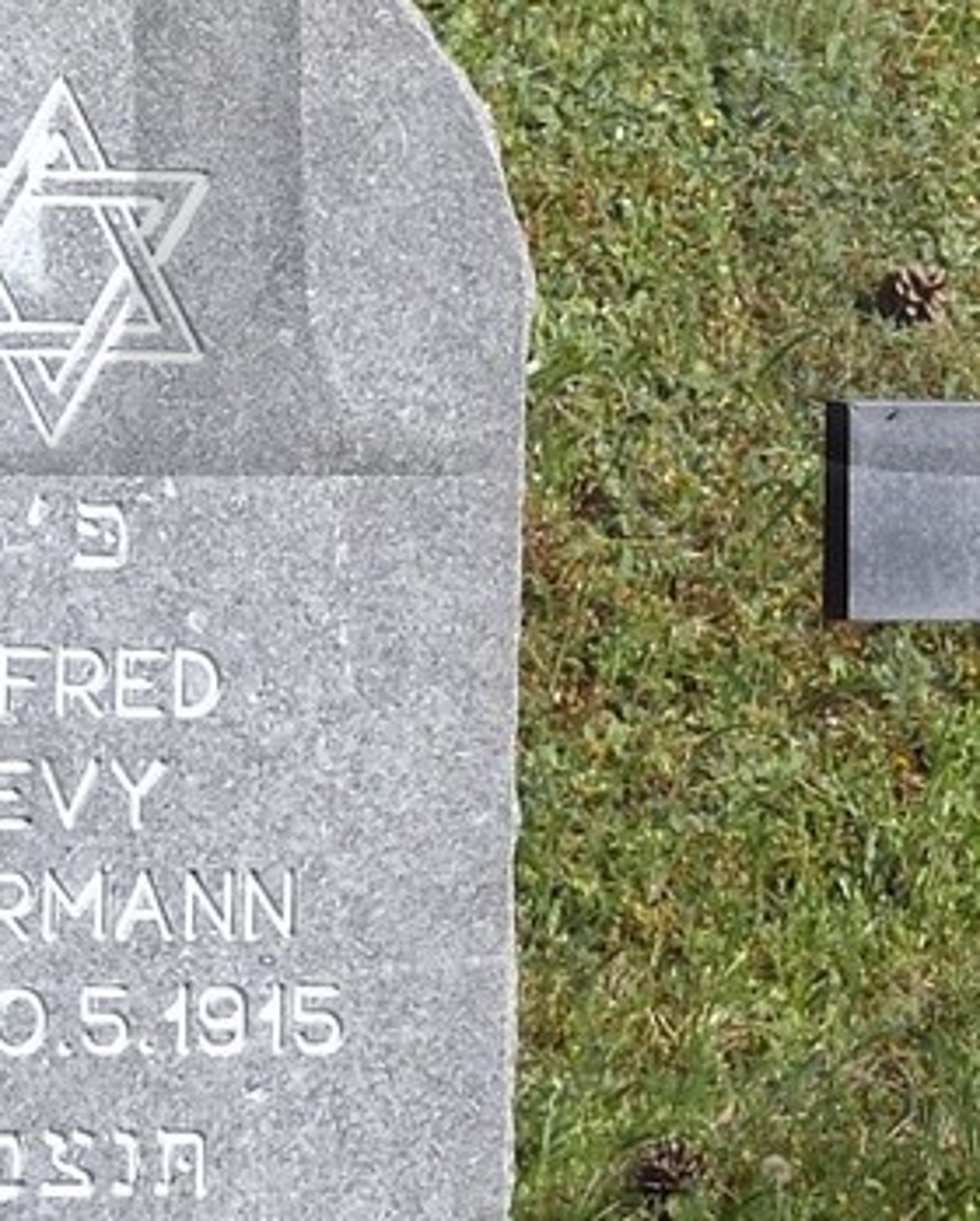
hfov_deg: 5.7
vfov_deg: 7.1
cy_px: -163
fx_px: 9808
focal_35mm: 271
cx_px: 35
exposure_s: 1/160
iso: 200
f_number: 20
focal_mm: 42
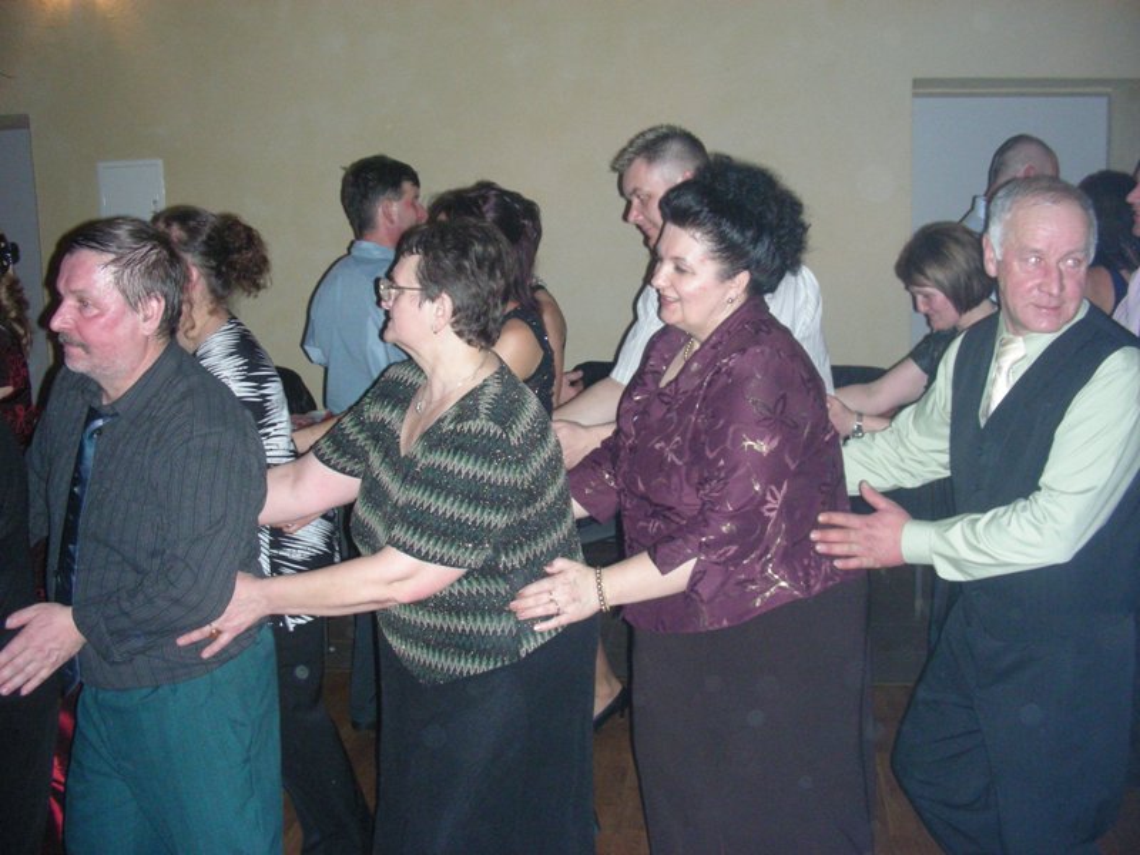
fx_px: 1251
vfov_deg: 37.7
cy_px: 428
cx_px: 570
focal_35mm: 38
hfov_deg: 49.0
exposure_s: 1/60
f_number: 3.5
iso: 309
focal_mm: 6.3
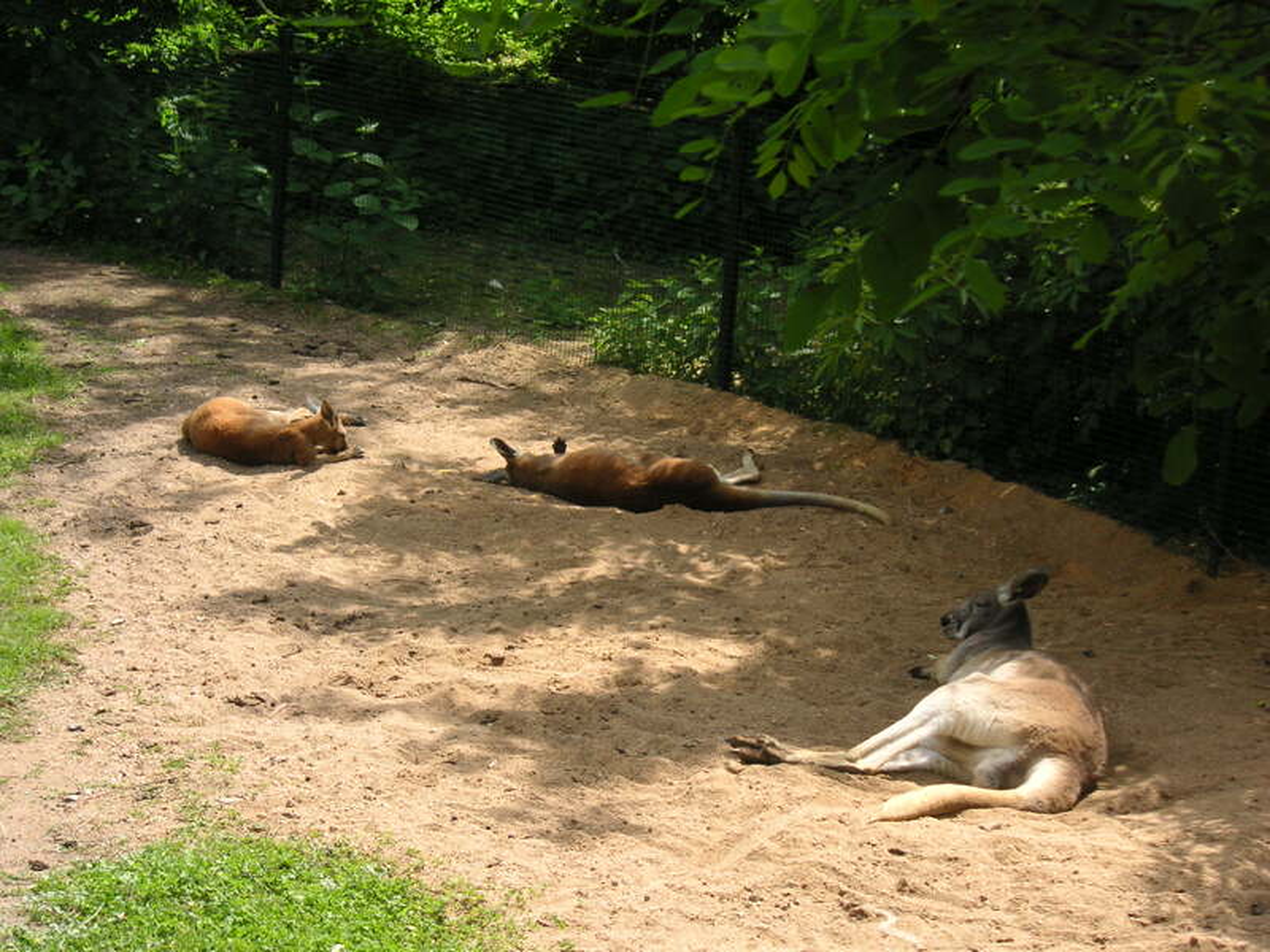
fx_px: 3852
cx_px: 635
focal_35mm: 105
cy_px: 476
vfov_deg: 14.1
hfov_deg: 18.7
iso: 50
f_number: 5
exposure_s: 1/180
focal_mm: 17.1
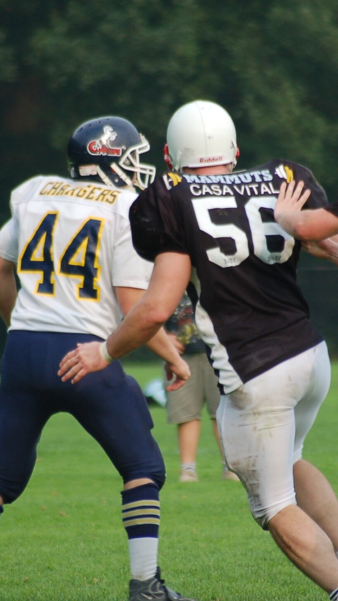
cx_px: 200
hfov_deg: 1.7
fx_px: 11328
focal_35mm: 711
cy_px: 300
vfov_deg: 3.0
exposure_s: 1/500
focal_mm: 300
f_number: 5.6
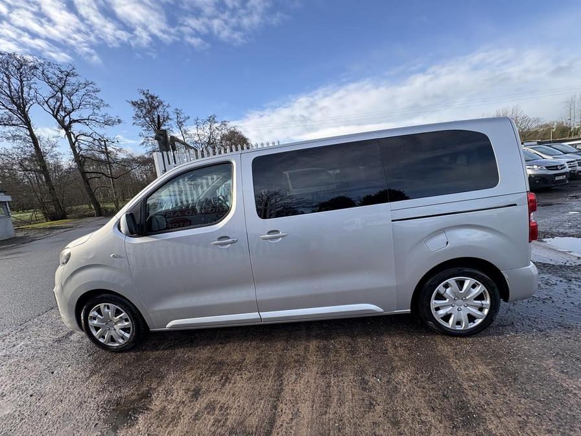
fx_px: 235
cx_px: 290
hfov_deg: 102.1
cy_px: 218
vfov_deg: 85.7
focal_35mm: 14
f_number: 2.2
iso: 64
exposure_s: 1/582
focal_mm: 2.22
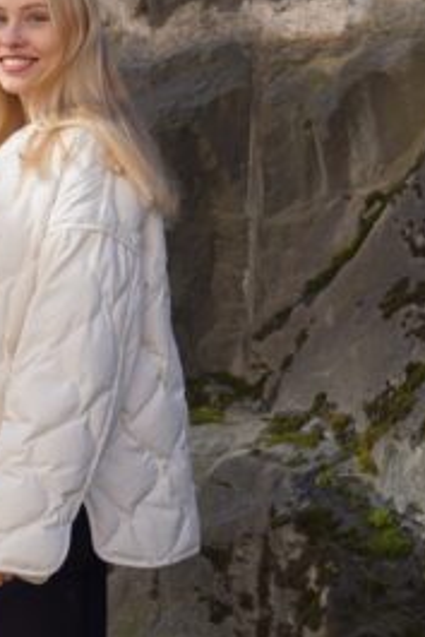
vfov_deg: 19.1
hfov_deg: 12.8
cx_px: 161
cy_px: 322
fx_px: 1892
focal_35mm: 107
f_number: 5
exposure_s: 1/200
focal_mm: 30
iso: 100
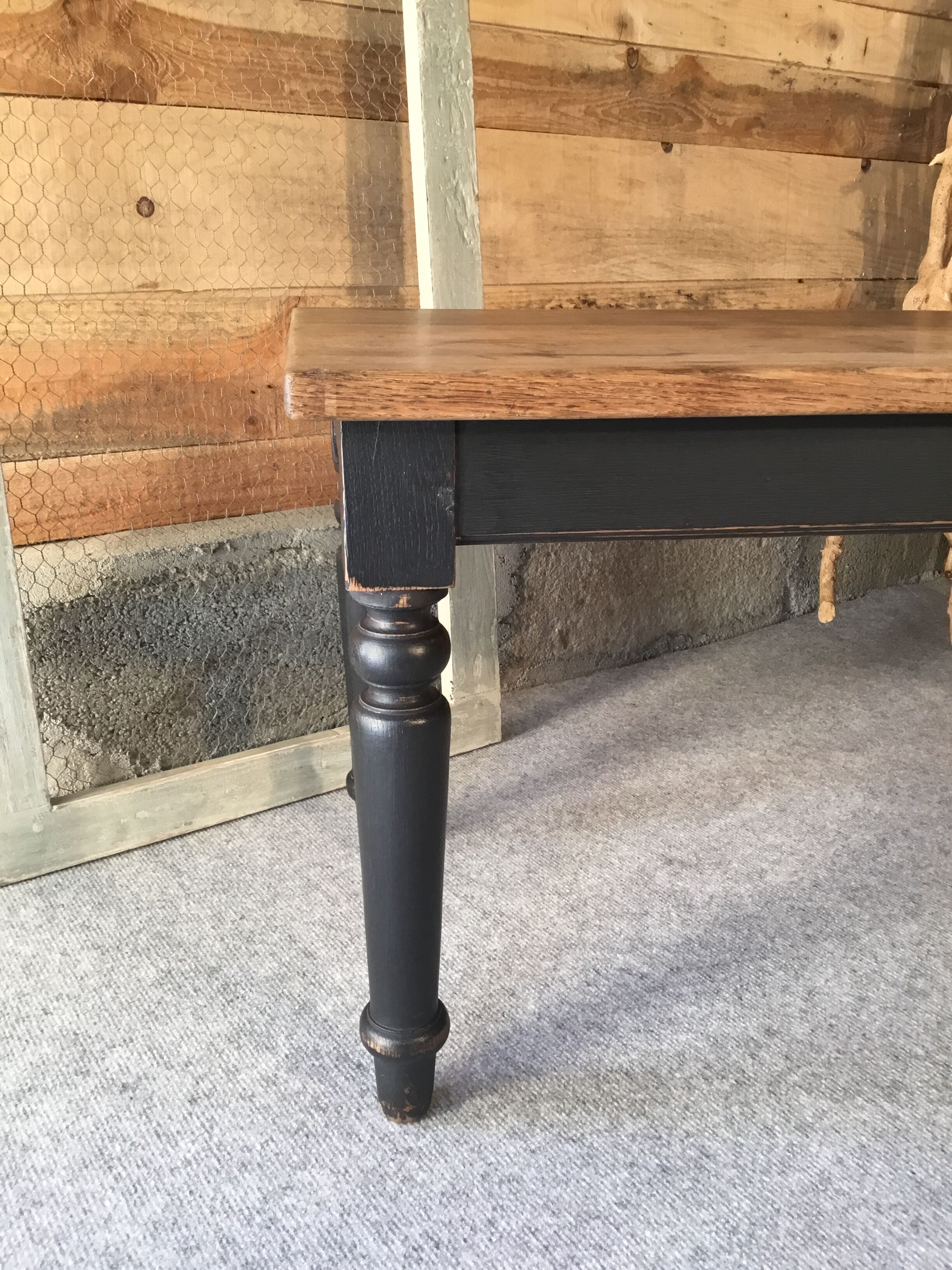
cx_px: 476
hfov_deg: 45.4
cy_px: 635
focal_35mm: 31
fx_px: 1137
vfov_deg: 58.4
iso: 80
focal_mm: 3.3
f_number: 2.4
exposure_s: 1/33
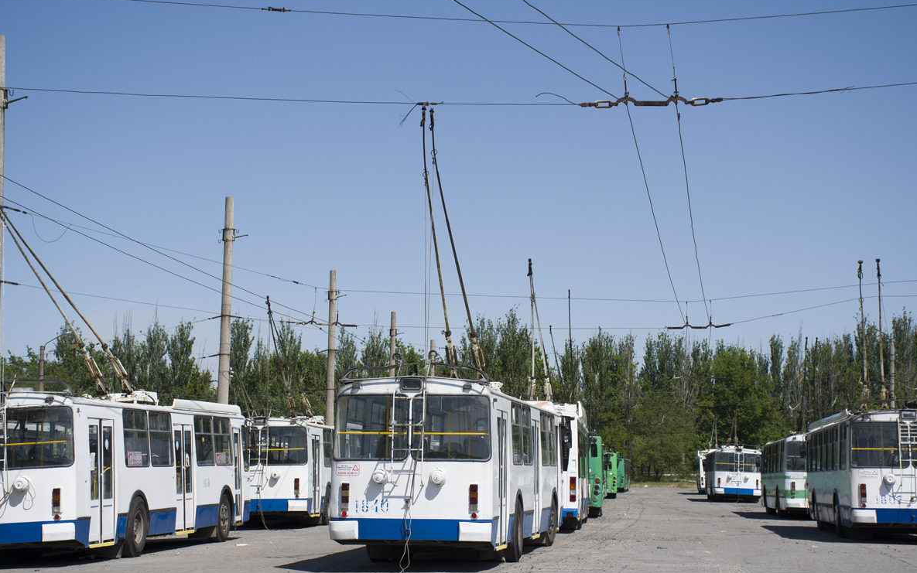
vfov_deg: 20.0
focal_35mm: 65
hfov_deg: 31.5
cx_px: 463
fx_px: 1625
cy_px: 298
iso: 100
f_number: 7.1
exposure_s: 1/800
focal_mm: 42
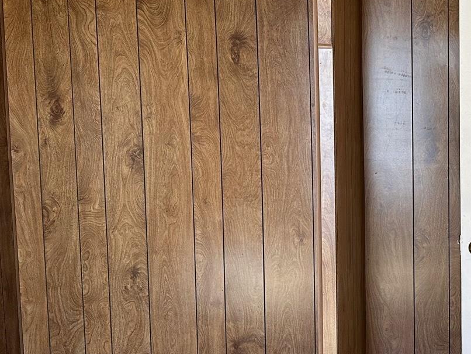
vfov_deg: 24.4
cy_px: 163
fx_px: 817
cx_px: 449
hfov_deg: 30.3
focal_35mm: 60
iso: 250
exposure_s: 1/103
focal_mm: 6.86
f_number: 1.78
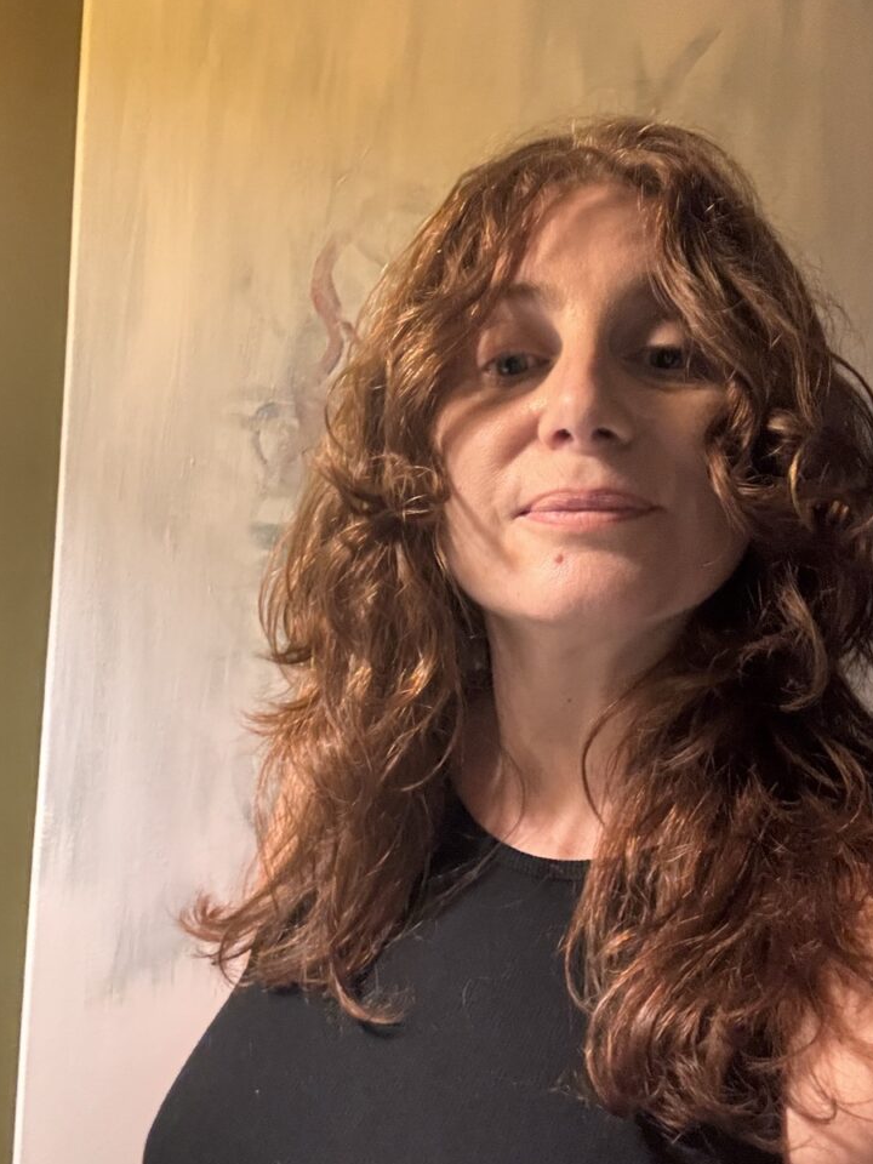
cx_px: 462
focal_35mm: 32
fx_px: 1076
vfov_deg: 56.8
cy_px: 571
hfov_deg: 44.1
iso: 640
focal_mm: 2.69
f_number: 1.9
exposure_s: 1/30
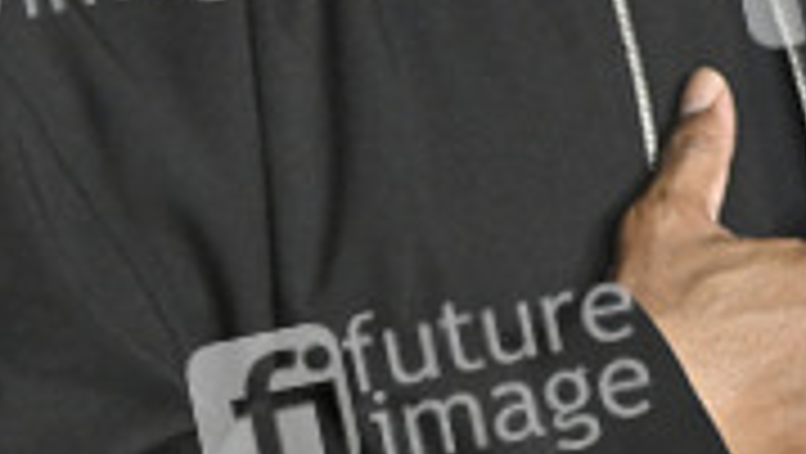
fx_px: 6352
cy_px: -283
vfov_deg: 4.1
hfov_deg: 7.3
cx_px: 549
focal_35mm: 297
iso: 2500
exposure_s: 1/320
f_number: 5.6
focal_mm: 85
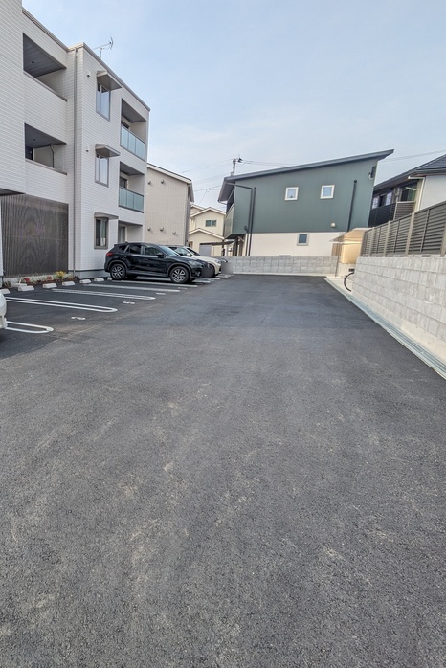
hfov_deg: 55.4
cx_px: 61
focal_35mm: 20
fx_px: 371
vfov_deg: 83.9
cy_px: 326
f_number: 2.2
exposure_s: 1/1046
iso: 50
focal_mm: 1.83
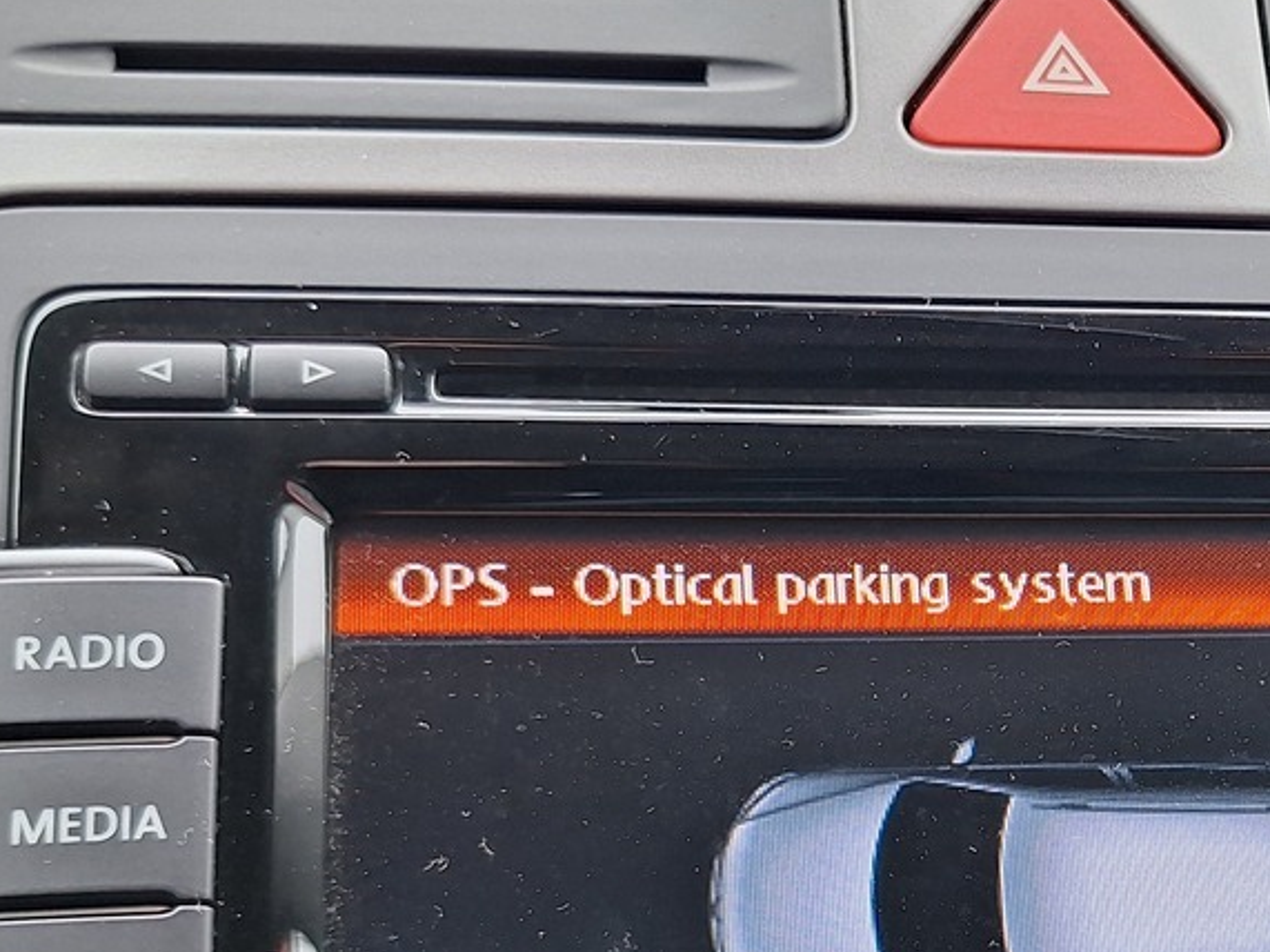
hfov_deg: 32.0
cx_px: 1083
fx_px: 2127
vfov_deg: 24.8
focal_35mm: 58
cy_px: 763
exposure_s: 1/100
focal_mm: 5.54
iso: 40
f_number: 1.8
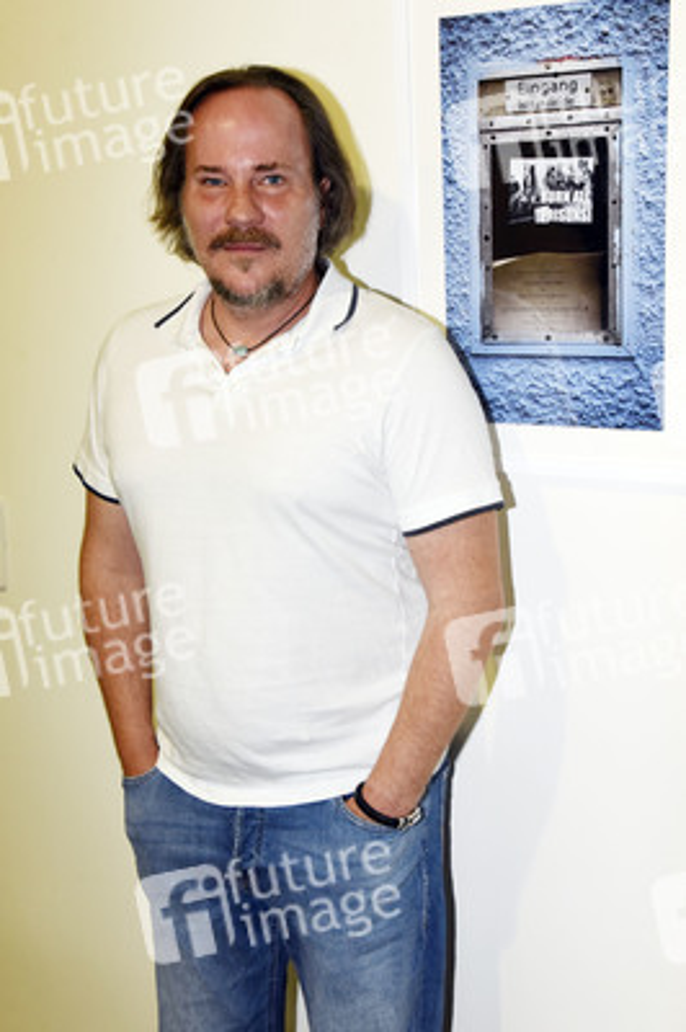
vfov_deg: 44.5
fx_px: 1260
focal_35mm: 44
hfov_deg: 30.5
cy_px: 516
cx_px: 343
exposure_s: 1/80
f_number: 6.3
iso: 3200
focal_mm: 44
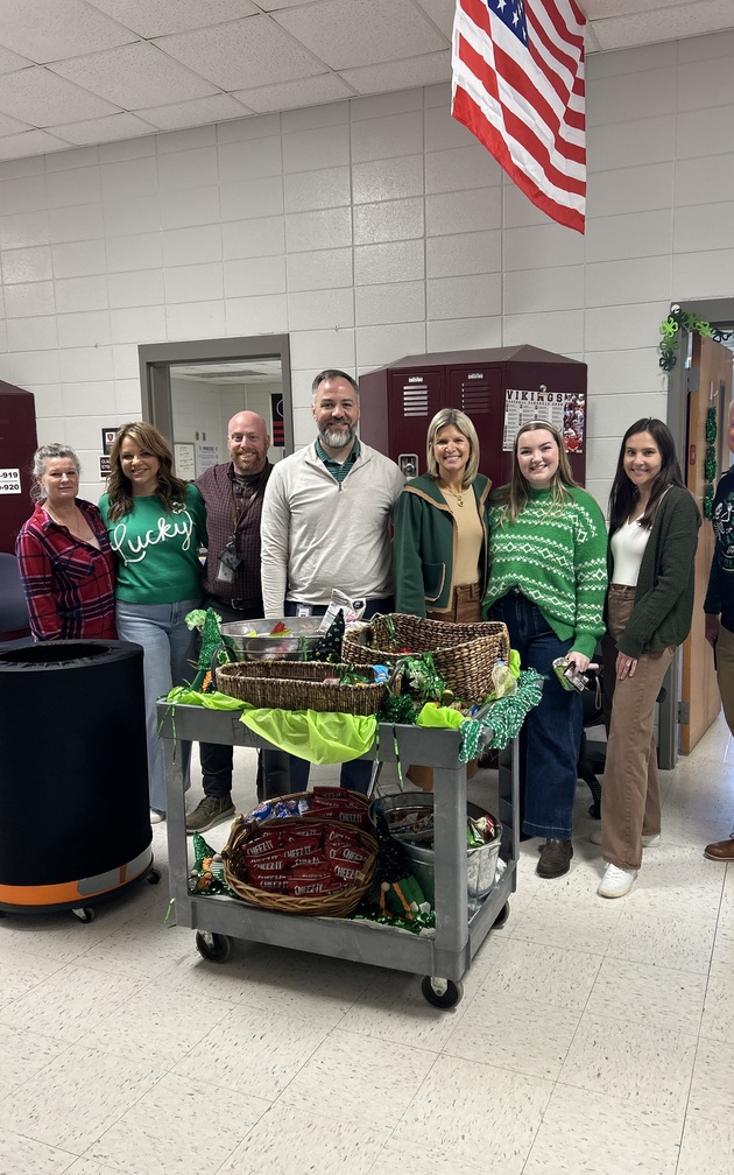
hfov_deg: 44.3
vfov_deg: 66.5
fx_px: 896
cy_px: 593
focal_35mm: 28
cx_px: 438
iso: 125
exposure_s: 1/60
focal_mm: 5.7
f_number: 1.5
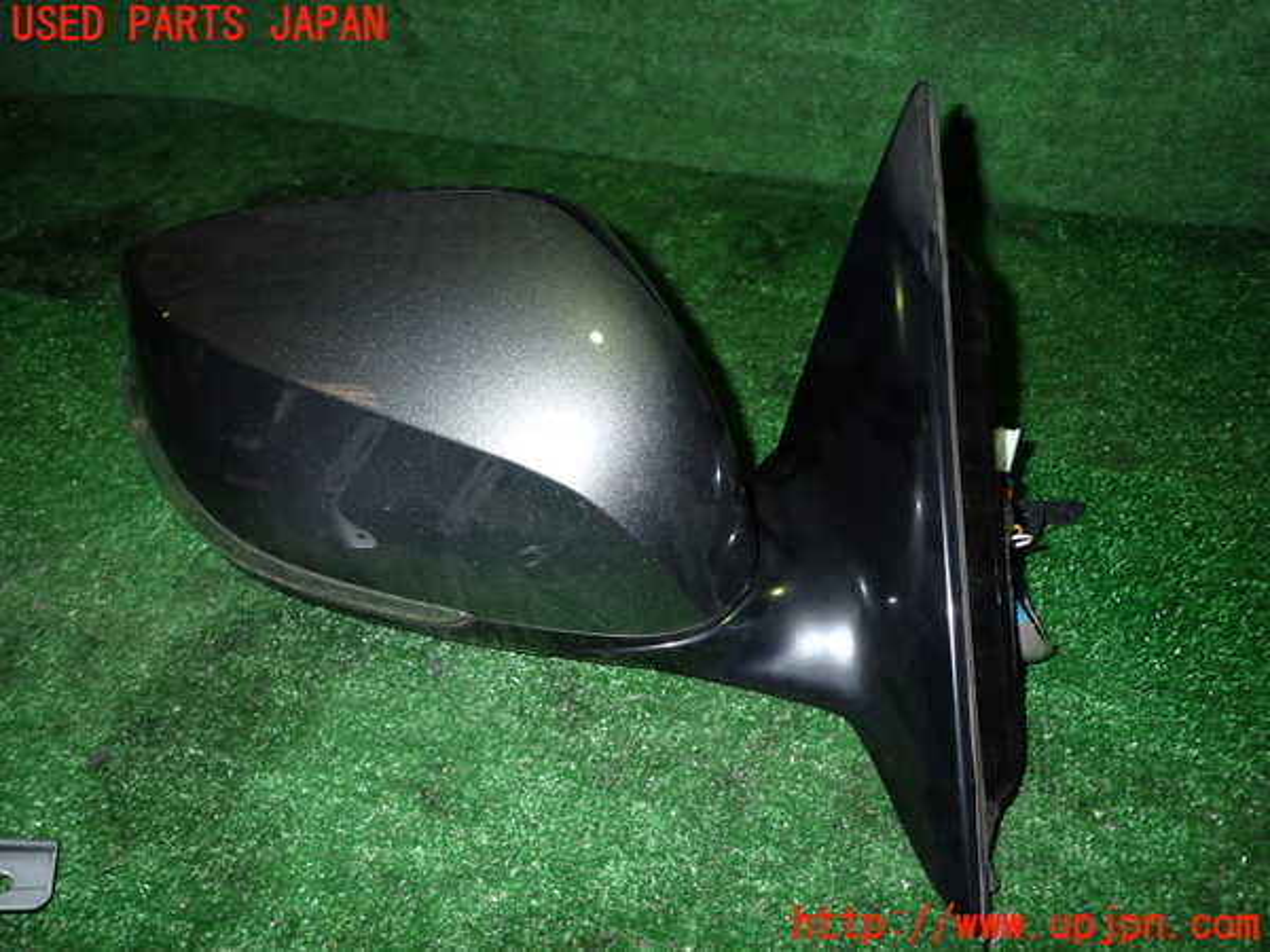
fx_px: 917
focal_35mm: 25
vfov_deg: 54.9
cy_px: 476
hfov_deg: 69.4
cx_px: 635
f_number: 5.6
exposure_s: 1/30
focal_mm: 4.5
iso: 400
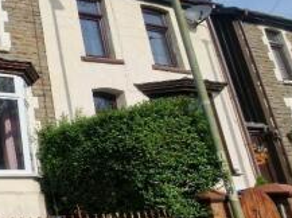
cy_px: 108
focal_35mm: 35
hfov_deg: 36.7
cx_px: -77
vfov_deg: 40.6
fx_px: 295
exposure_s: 1/2616
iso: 50
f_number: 2.2
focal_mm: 2.2
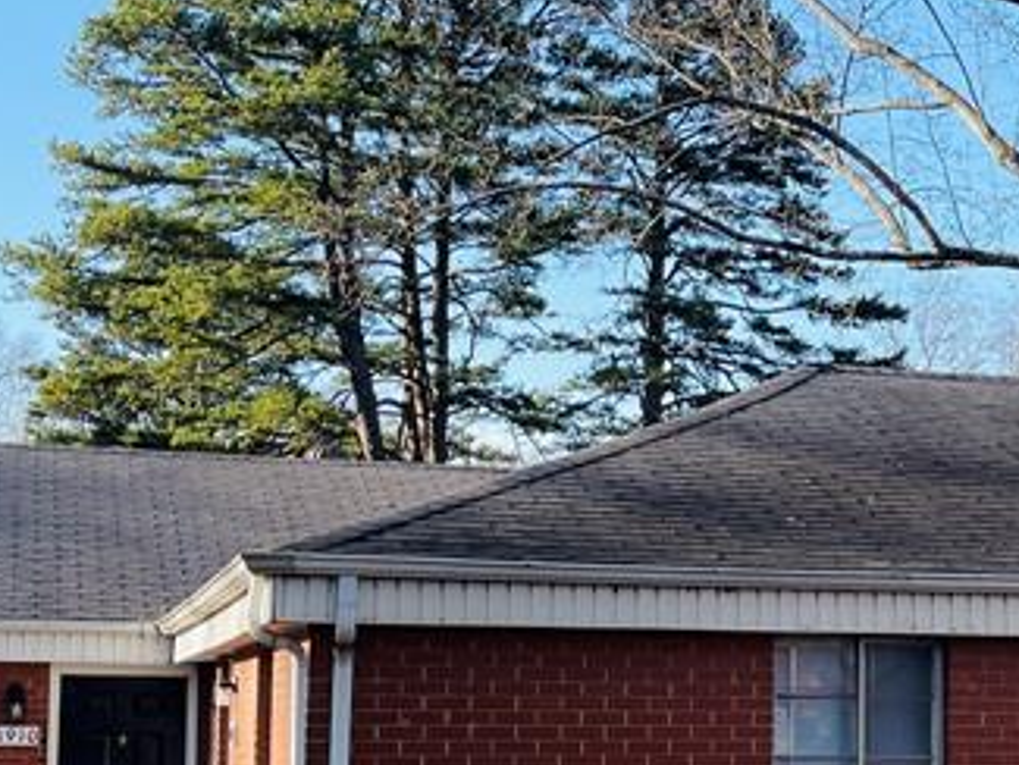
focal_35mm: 82
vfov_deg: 17.9
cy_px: 567
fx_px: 2415
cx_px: 1032
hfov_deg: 22.8
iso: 32
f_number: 1.6
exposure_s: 1/1294
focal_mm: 5.1
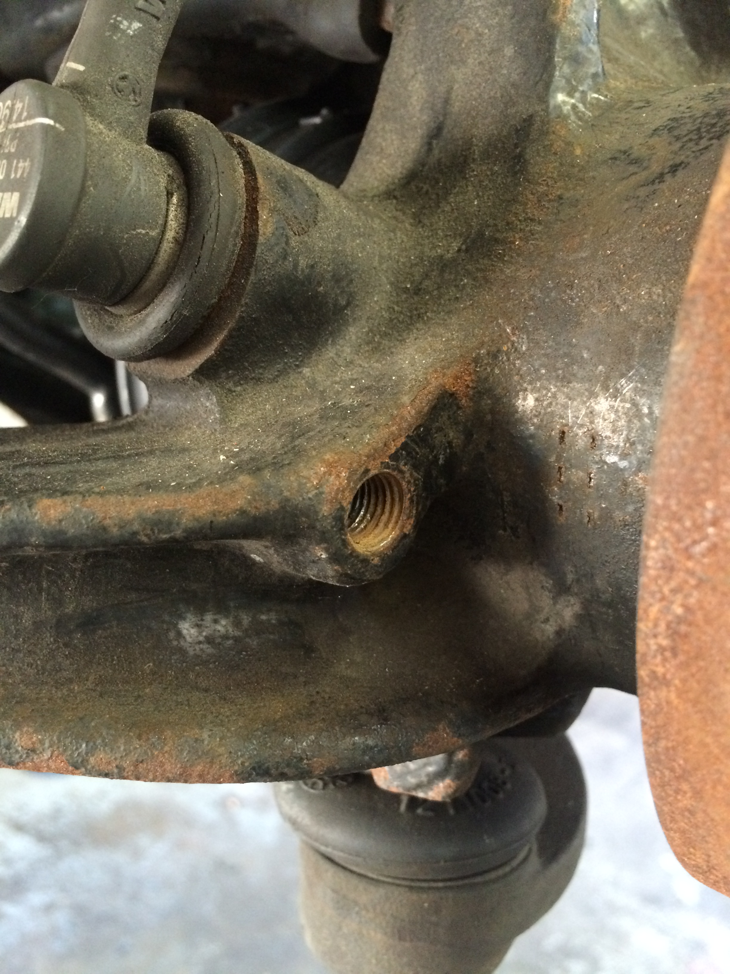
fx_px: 815
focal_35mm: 29
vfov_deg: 61.7
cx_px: 365
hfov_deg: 48.2
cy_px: 487
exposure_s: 1/15
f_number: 2.2
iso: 250
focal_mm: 4.15
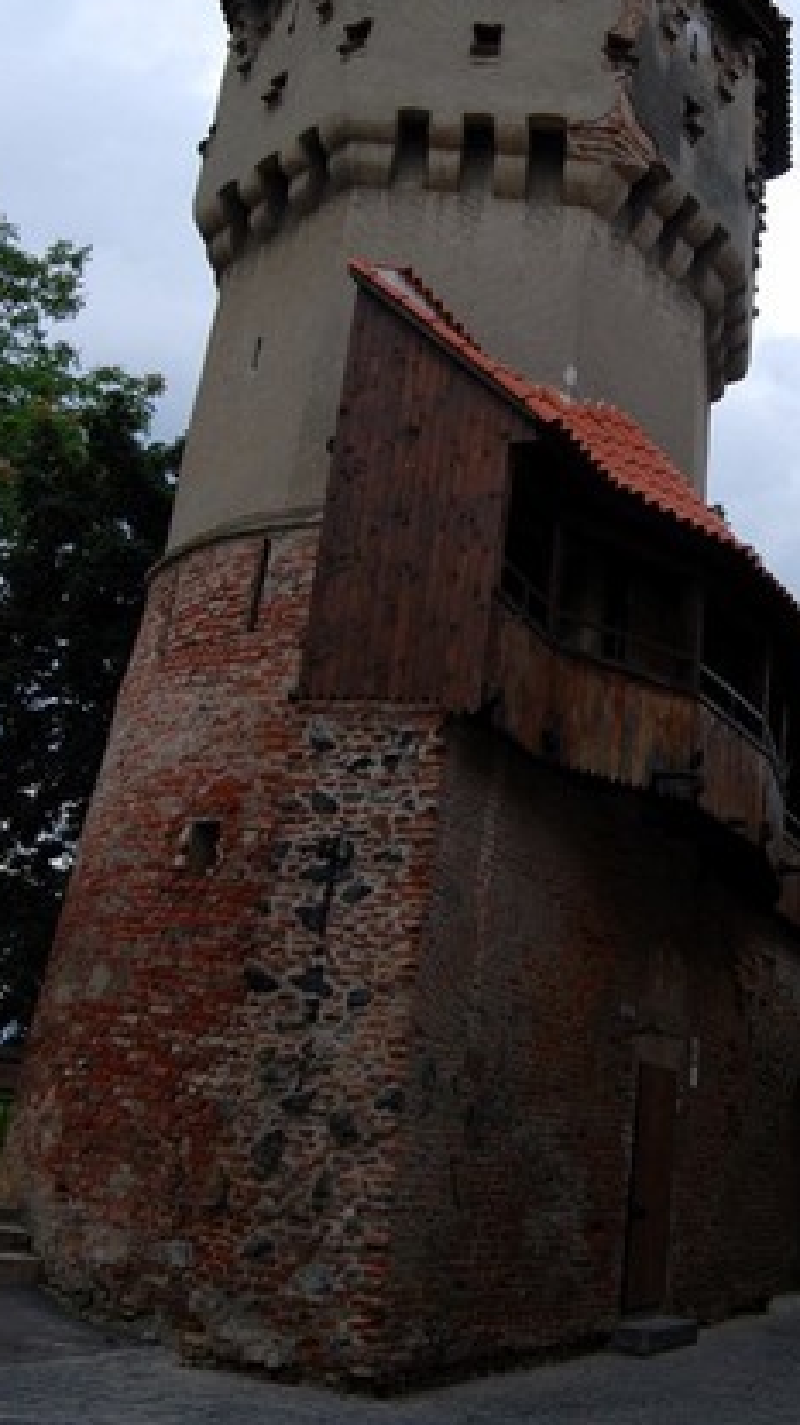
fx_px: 1548
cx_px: 645
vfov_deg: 48.6
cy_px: 481
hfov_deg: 28.3
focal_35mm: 41
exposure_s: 1/320
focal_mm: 18
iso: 200
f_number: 9
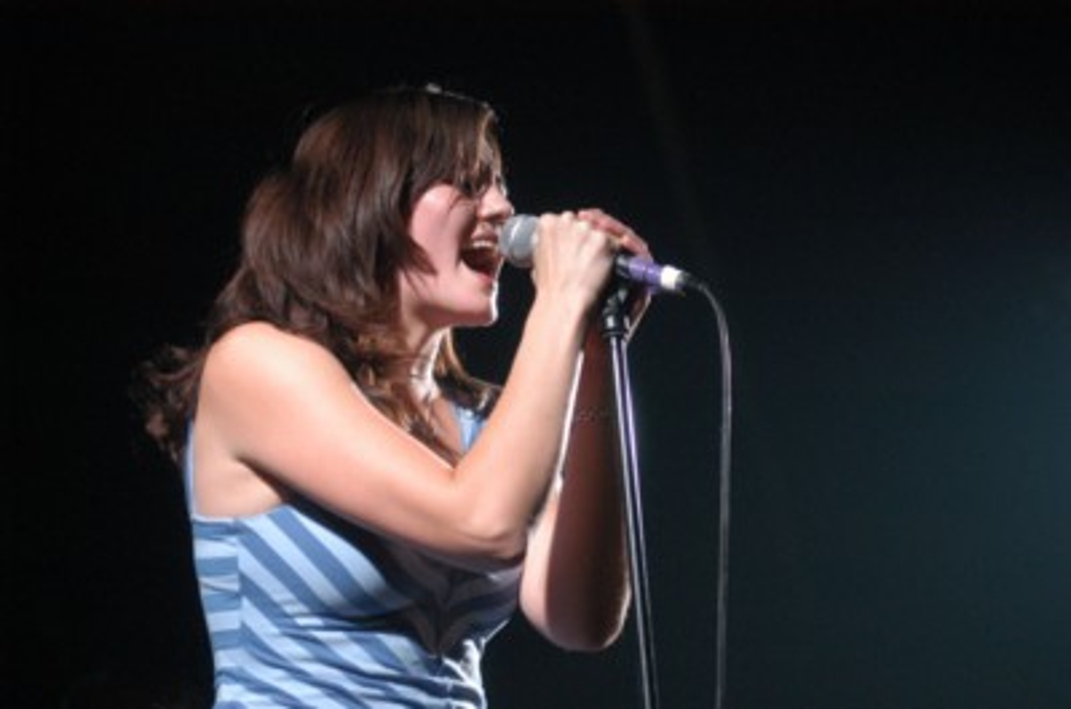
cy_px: 354
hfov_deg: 19.5
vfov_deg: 13.0
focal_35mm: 105
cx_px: 536
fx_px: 3118
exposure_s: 1/180
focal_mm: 70
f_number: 3.2
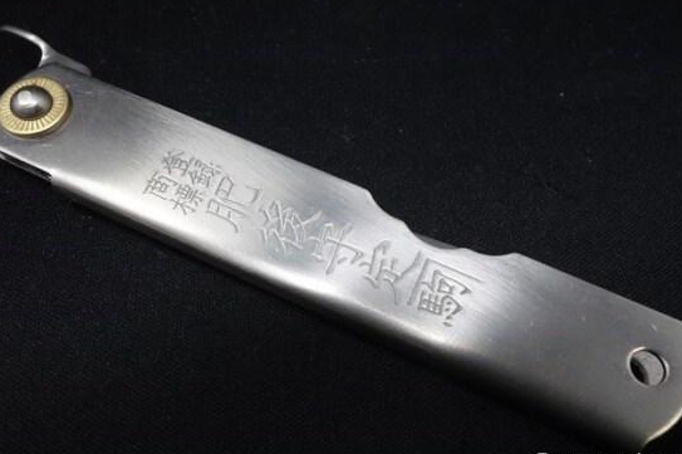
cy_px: 236
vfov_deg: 39.9
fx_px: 625
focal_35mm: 33
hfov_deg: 57.2
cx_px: 324
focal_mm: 10.4
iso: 800
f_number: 10
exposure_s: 1/30
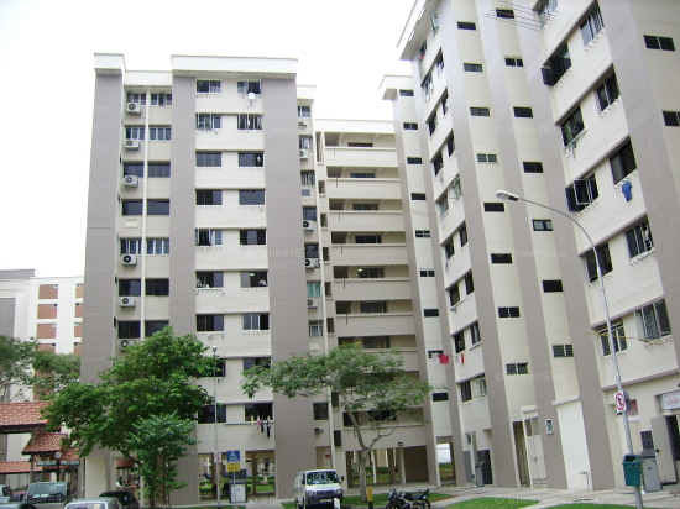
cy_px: 254
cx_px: 340
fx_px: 687
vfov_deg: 40.7
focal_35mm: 35
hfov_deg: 52.6
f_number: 2.8
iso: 100
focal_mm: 5.95
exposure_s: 1/162
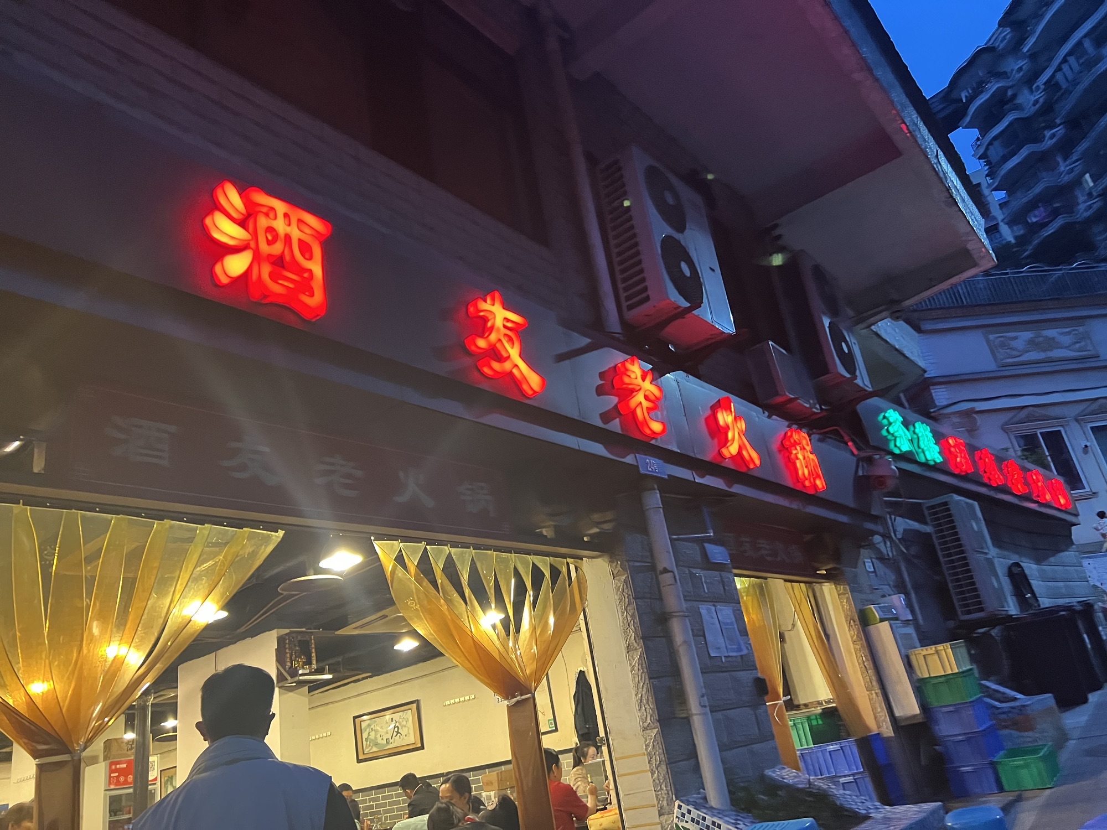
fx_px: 831
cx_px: 554
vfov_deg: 53.1
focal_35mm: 26
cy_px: 415
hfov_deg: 67.3
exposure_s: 1/33
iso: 500
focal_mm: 5.7
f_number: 1.5
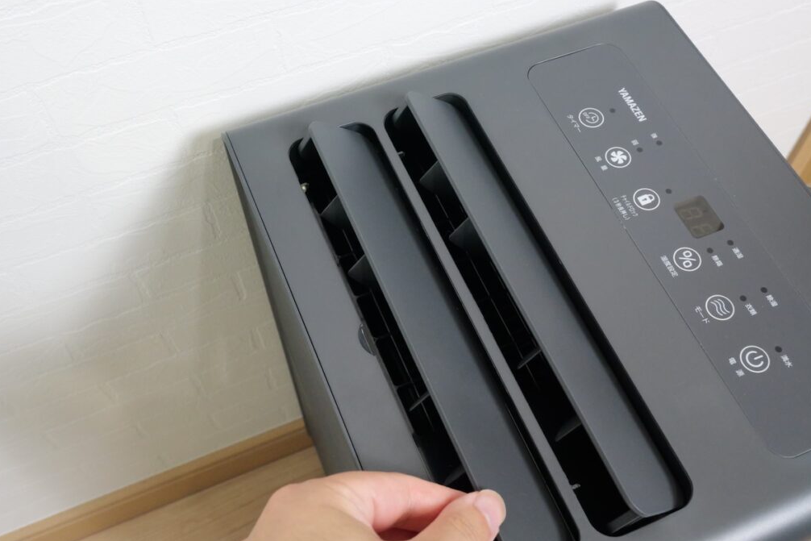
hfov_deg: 53.1
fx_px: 811
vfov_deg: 36.9
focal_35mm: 36
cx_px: 407
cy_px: 292
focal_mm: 17
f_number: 6.3
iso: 3200
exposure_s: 1/50
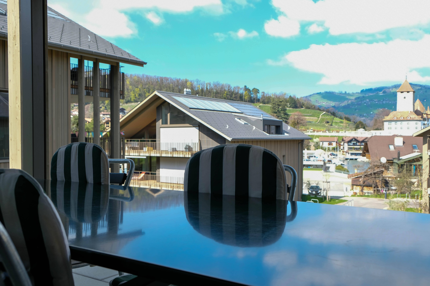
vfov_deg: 41.1
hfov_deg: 58.7
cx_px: 215
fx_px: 382
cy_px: 143
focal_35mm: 32
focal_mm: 21.4
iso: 200
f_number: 5.6
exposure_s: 1/180
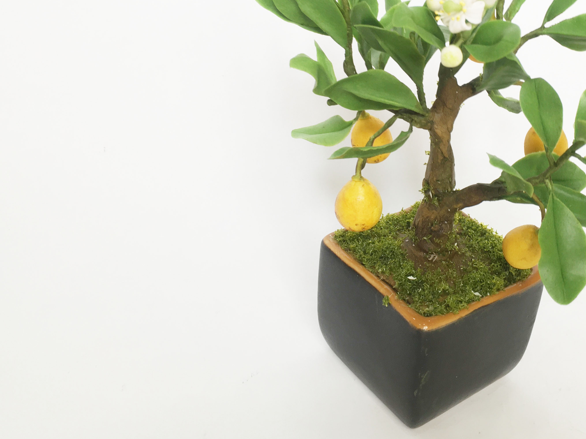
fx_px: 745
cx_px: 388
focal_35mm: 44
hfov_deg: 42.4
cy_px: 125
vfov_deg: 32.4
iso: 32
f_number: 2.2
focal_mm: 4.15
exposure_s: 1/33
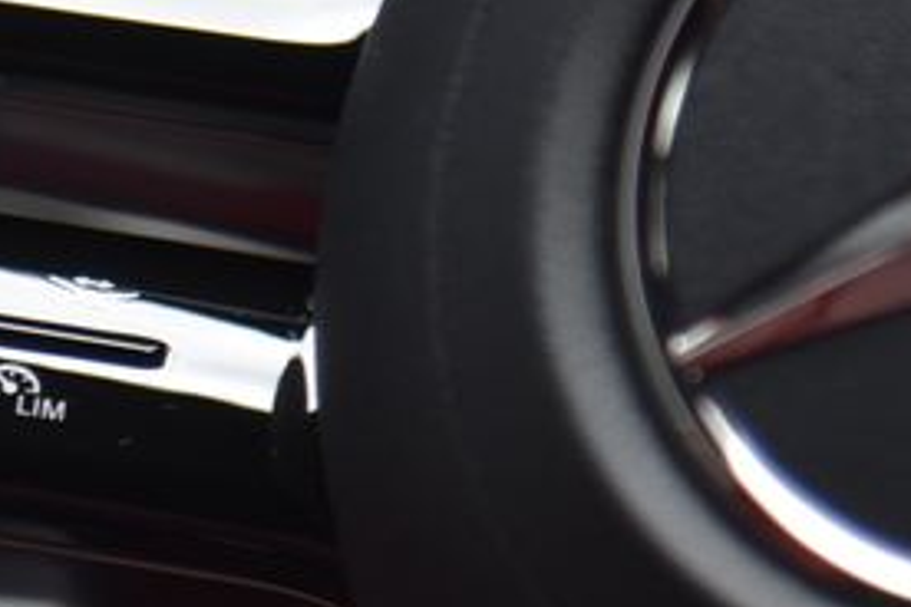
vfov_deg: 3.1
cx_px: -119
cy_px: 218
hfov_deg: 4.6
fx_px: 11285
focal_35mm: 446
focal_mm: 120
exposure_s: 1/40
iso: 500
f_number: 4
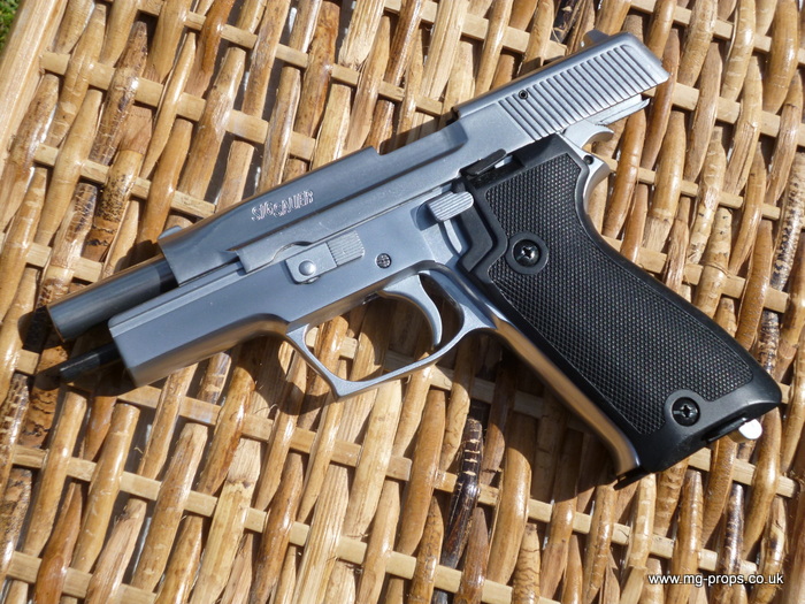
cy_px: 302
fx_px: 1233
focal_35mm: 53
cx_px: 402
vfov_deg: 27.5
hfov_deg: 36.2
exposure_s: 1/1000
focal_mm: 9.5
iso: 100
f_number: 3.8
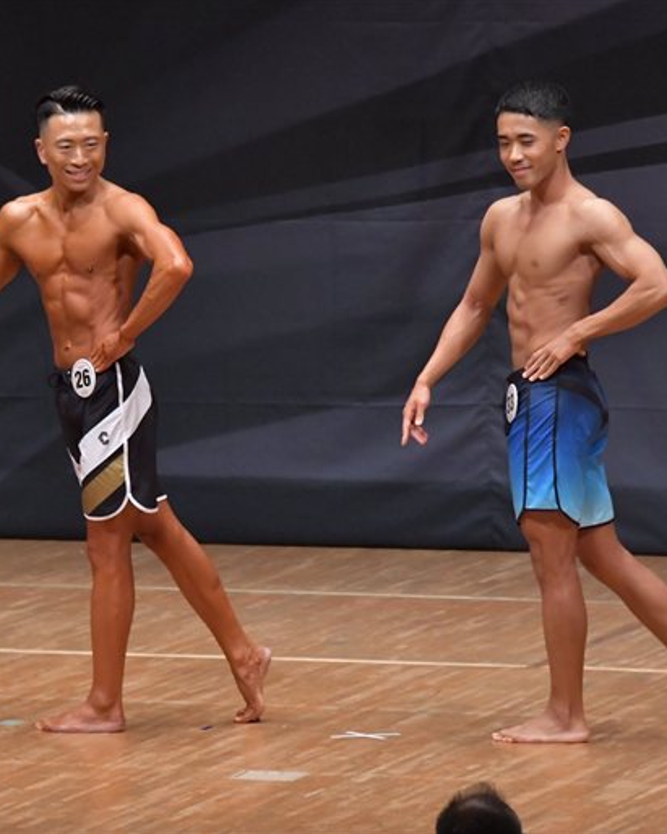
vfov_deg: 5.4
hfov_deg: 4.3
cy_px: 417
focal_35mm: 361
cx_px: 199
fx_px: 8911
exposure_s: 1/400
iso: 6400
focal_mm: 170
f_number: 5.6
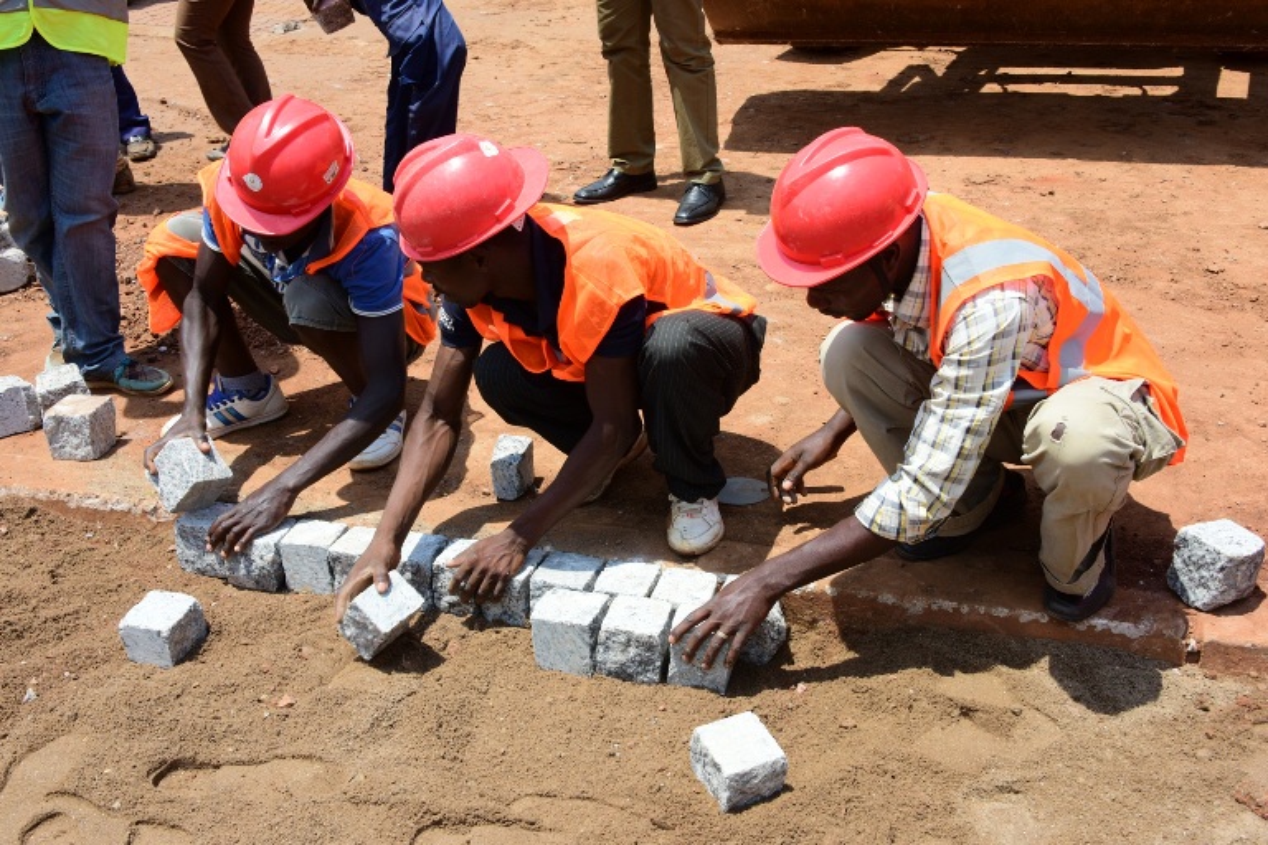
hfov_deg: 50.7
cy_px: 422
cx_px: 634
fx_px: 1338
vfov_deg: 35.1
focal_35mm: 38
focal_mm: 38
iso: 320
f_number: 13
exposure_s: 1/200
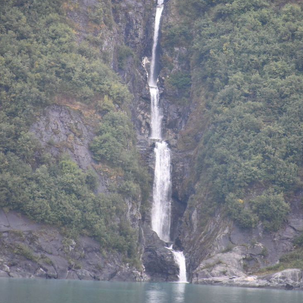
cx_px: 170
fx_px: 4437
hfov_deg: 3.9
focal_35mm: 448
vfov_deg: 3.9
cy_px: 74
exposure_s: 1/640
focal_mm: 300
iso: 4000
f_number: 5.6
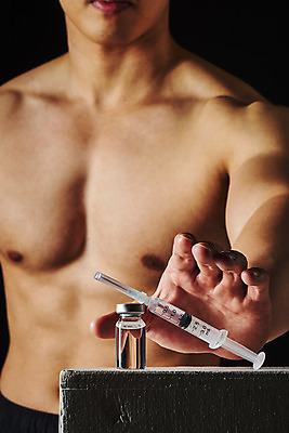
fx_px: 1263
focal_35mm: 105
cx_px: 144
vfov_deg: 19.4
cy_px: 216
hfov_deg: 13.1
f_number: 22
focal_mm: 105
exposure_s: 1/125
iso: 100
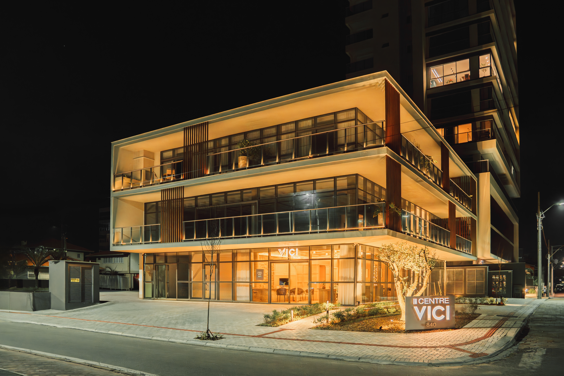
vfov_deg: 50.4
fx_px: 399
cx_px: 282
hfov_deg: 70.4
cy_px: 188
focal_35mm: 26
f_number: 2.8
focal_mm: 17
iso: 4000
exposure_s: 1/60
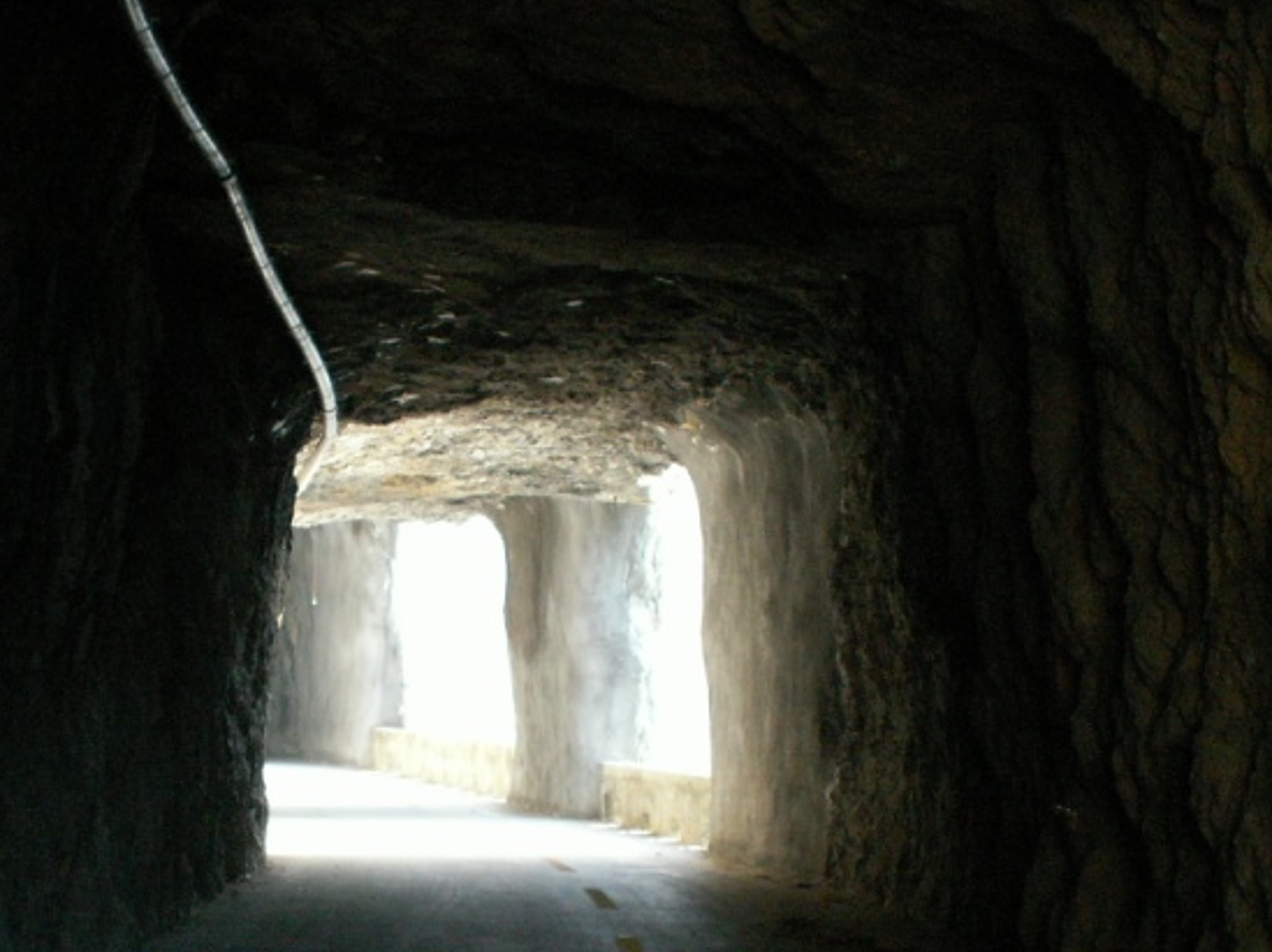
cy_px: 651
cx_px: 449
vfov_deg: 17.5
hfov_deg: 23.2
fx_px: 3085
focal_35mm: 84
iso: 160
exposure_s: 1/30
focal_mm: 7.5
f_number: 2.8
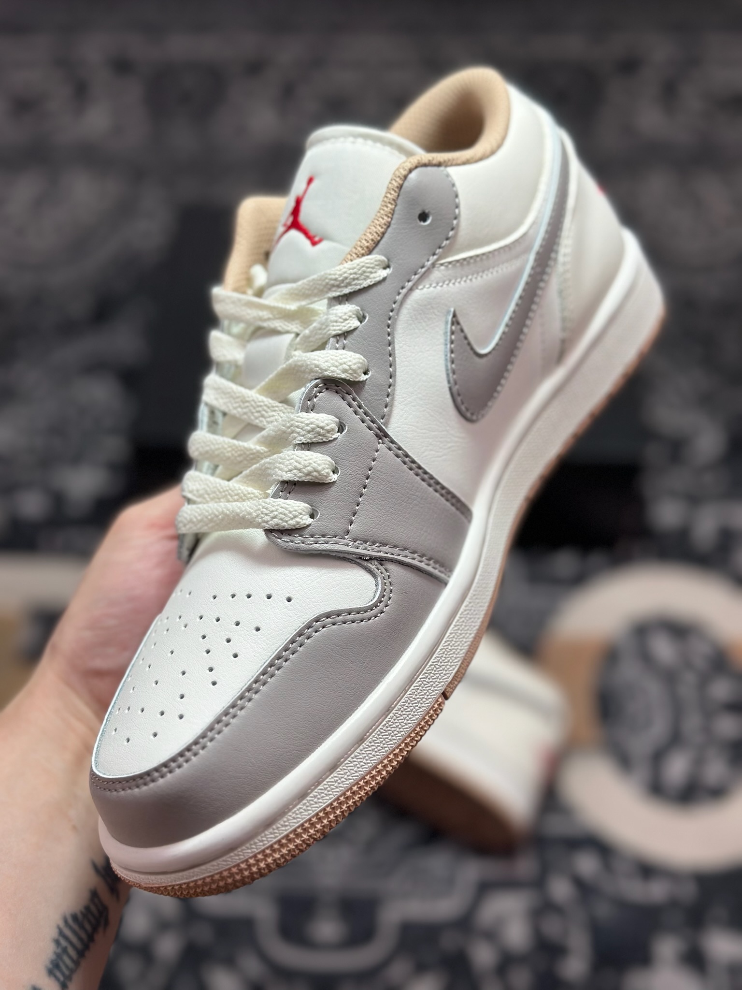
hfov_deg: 30.3
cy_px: 495
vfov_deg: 39.7
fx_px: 1372
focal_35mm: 48
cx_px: 371
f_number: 1.78
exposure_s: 1/1258
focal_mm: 6.86
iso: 80
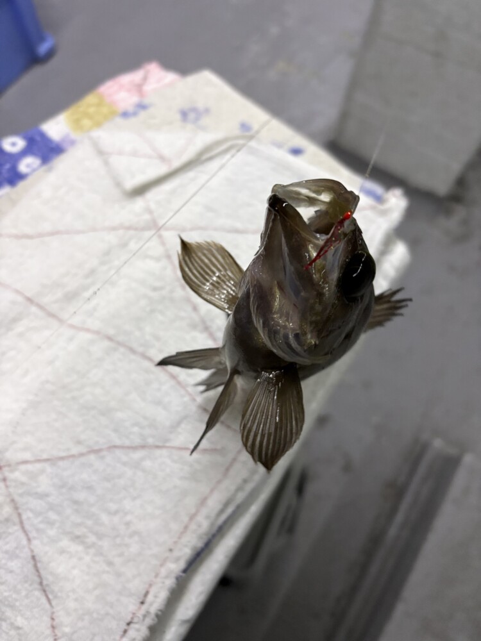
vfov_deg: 67.3
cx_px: 240
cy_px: 320
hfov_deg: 53.1
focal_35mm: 26
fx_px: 482
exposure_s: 1/60
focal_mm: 5.96
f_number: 1.6
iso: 320
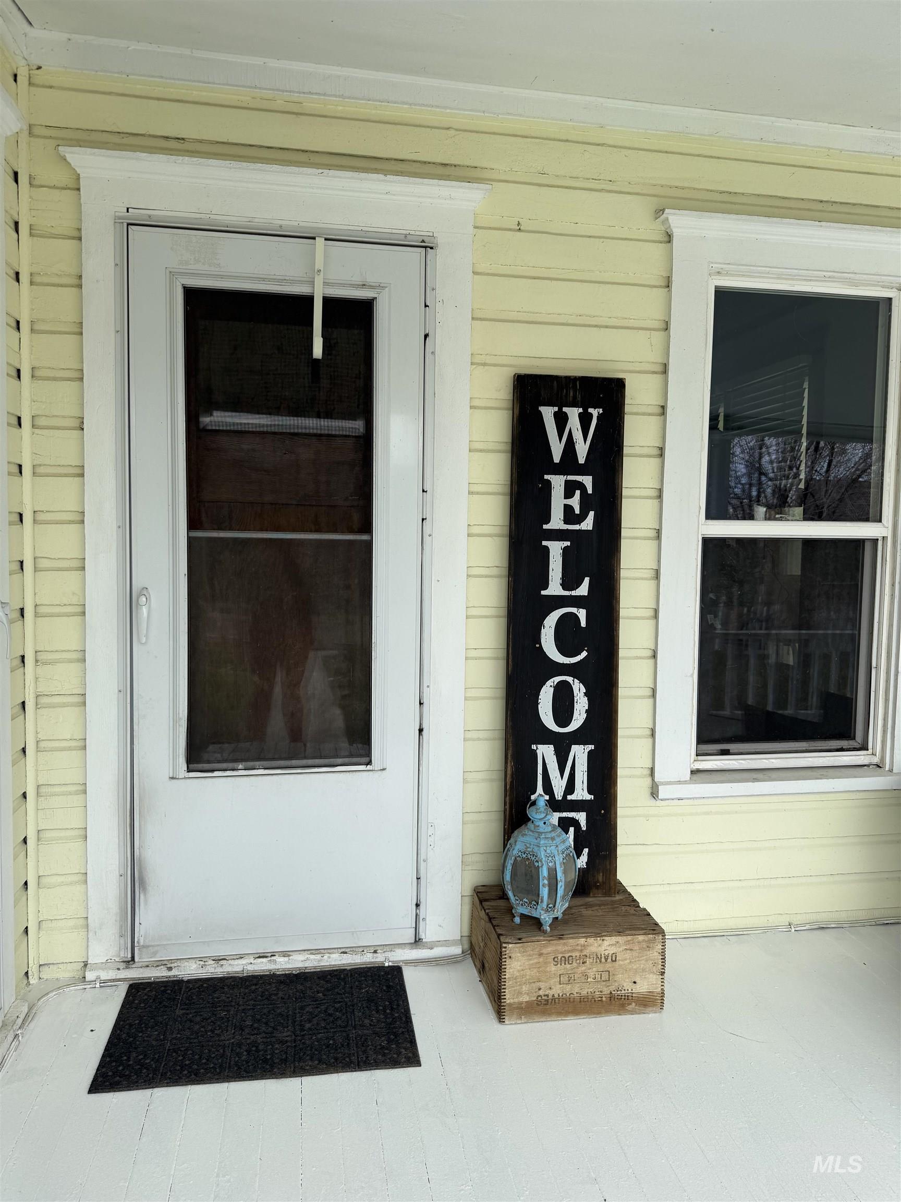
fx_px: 833
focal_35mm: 24
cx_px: 450
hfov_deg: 56.8
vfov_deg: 71.6
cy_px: 601
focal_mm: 6.76
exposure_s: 1/1314
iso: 80
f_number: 1.78
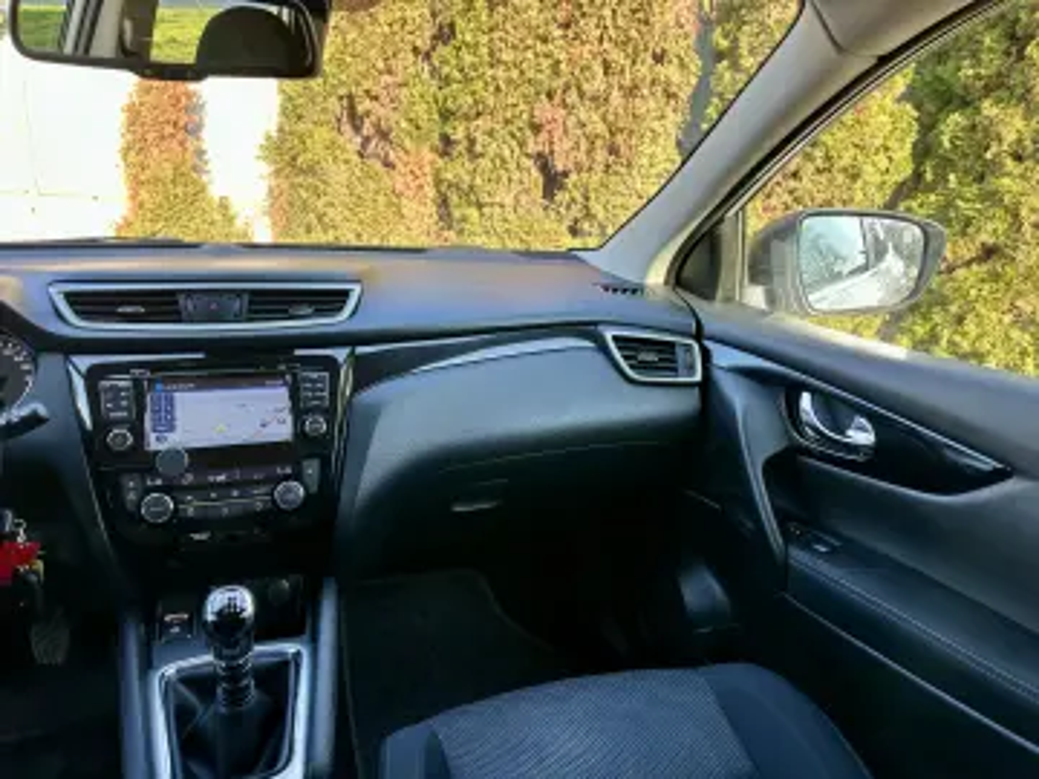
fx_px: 720
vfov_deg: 56.8
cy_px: 390
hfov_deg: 71.6
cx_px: 520
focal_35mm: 24
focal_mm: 6.86
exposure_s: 1/224
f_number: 1.78
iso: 64
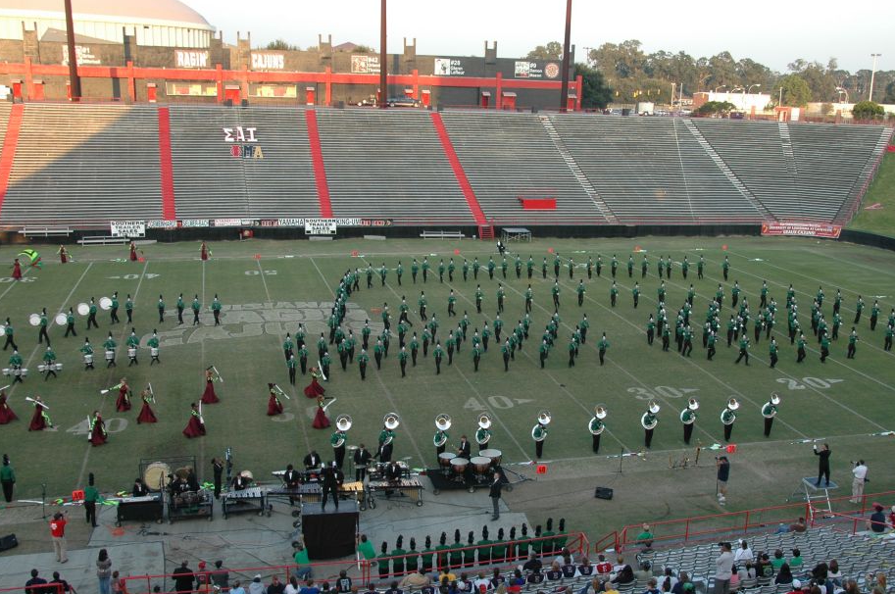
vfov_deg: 35.8
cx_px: 480
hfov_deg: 51.9
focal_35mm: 37
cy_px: 309
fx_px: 919
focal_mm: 22
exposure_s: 1/125
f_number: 5.6
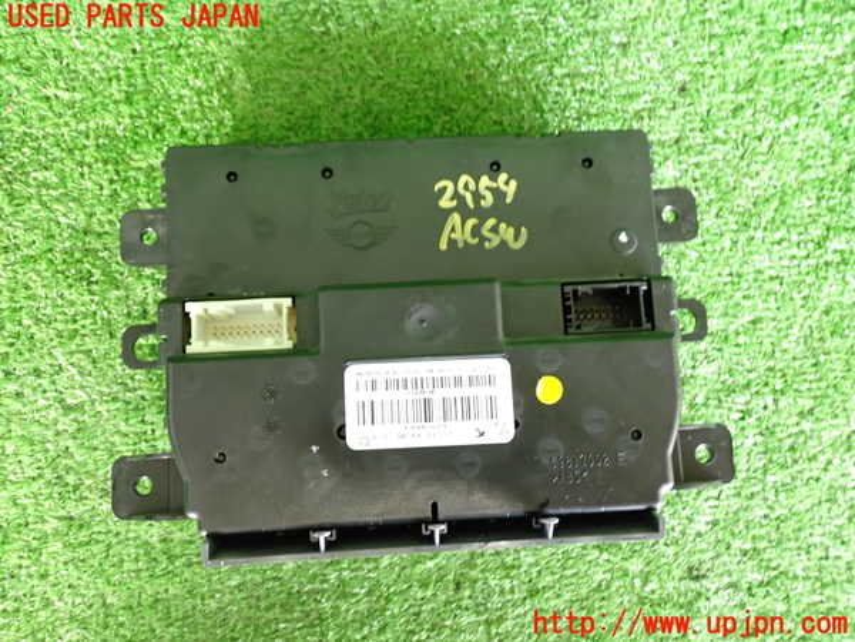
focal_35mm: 32
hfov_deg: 56.8
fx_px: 790
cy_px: 321
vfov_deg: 44.2
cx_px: 428
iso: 320
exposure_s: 1/30
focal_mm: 5.79
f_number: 2.4
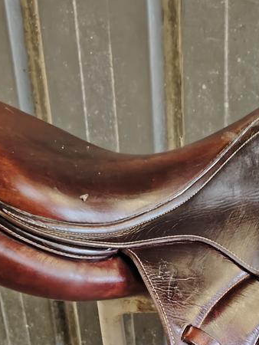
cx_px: 230
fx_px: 638
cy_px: 367
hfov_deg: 22.4
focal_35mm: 64
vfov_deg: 27.9
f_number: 1.75
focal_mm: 5.25
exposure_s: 1/33.3
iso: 2547
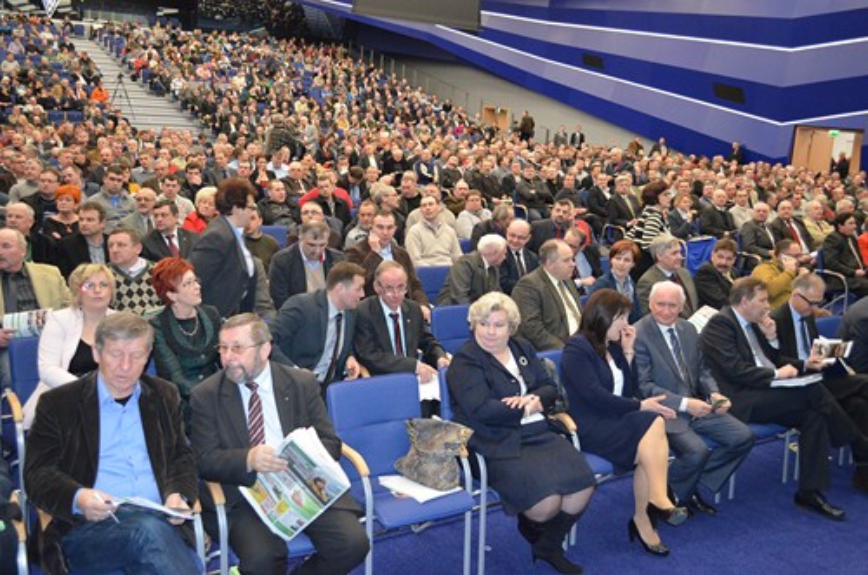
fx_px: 866
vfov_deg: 36.7
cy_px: 288
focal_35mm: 36
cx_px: 434
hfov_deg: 53.2
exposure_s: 1/60
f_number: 4
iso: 3200
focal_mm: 24
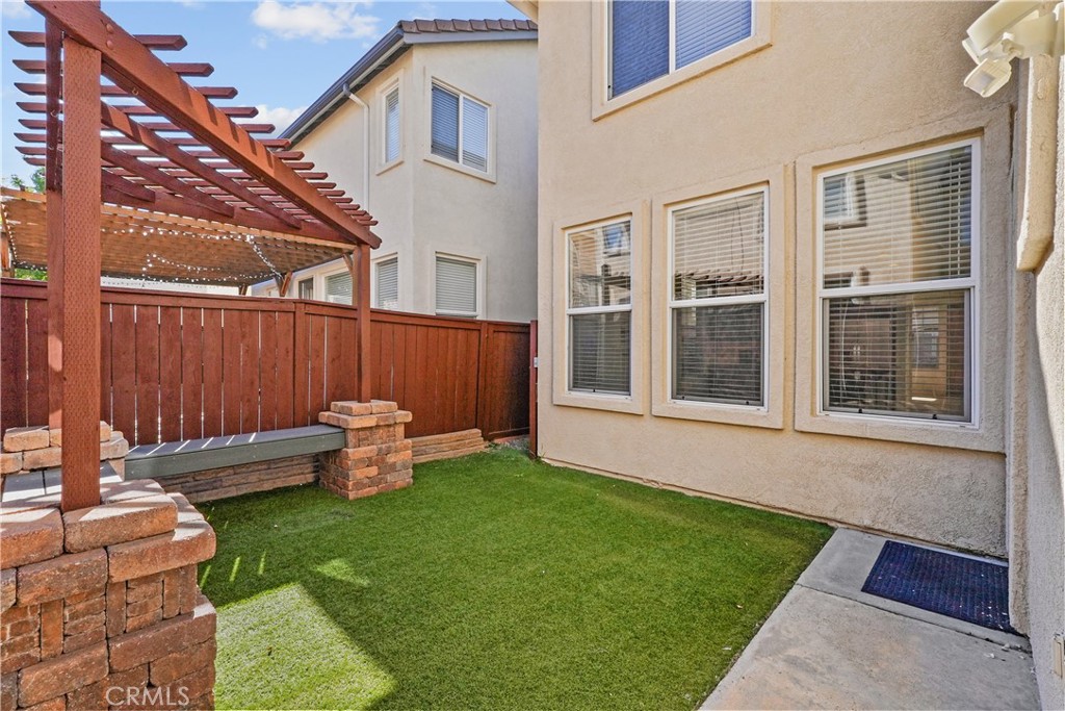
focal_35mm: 16
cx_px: 532
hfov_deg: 96.7
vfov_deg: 73.8
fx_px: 473
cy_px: 356
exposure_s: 1/125
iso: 500
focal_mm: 16
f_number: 20
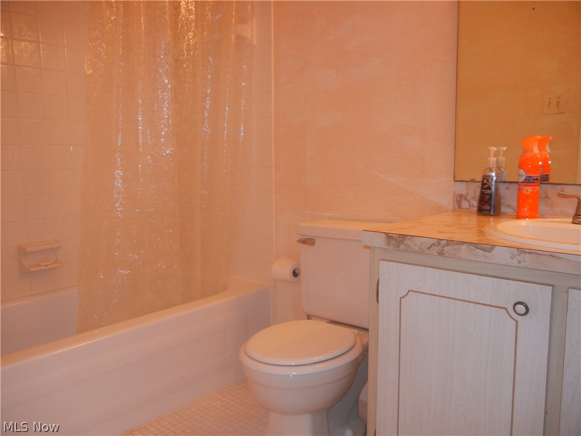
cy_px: 218
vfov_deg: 46.8
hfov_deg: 60.0
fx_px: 504
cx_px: 290
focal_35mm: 30
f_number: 3.5
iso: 200
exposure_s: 1/30
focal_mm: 5.4
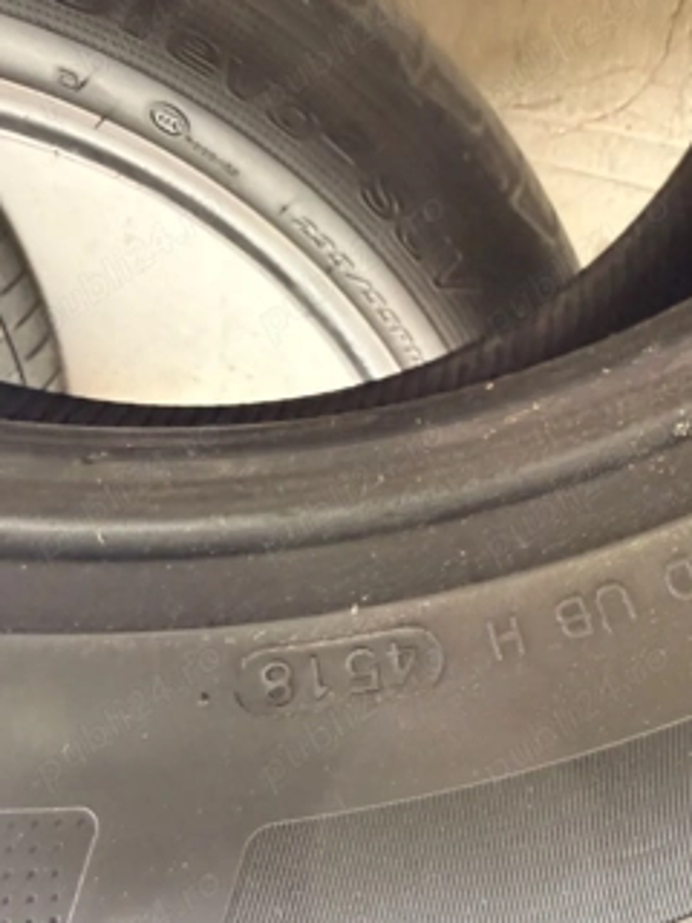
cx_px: 409
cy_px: 525
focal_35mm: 30
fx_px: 800
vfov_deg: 59.7
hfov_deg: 46.6
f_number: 2.2
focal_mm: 2.22
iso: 640
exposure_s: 1/60
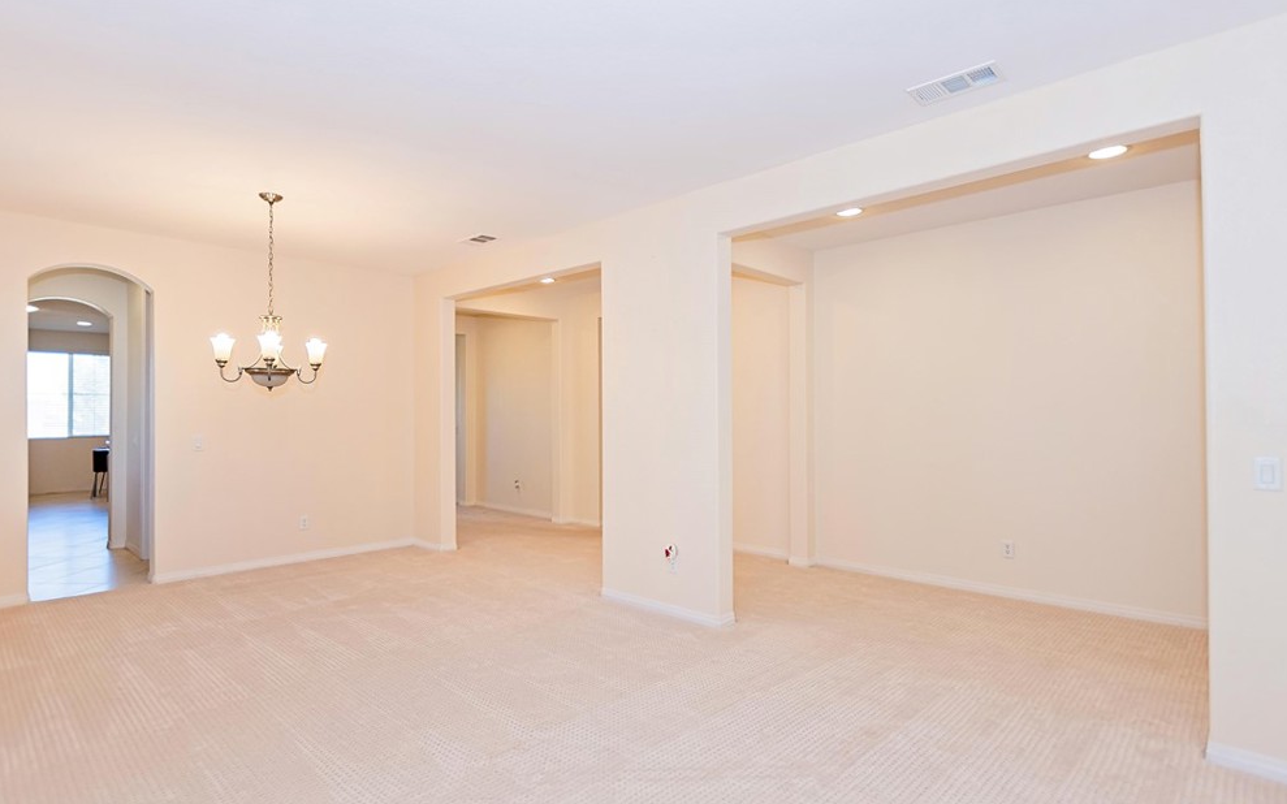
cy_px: 395
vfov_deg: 62.2
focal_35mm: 19
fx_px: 666
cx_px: 639
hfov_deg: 88.0
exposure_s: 1/200
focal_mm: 12
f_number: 3.5
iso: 200
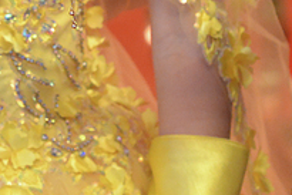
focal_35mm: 292
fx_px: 2370
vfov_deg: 4.6
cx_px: -73
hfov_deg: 7.0
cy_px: -348
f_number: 3.5
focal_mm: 50
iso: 3200
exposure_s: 1/60
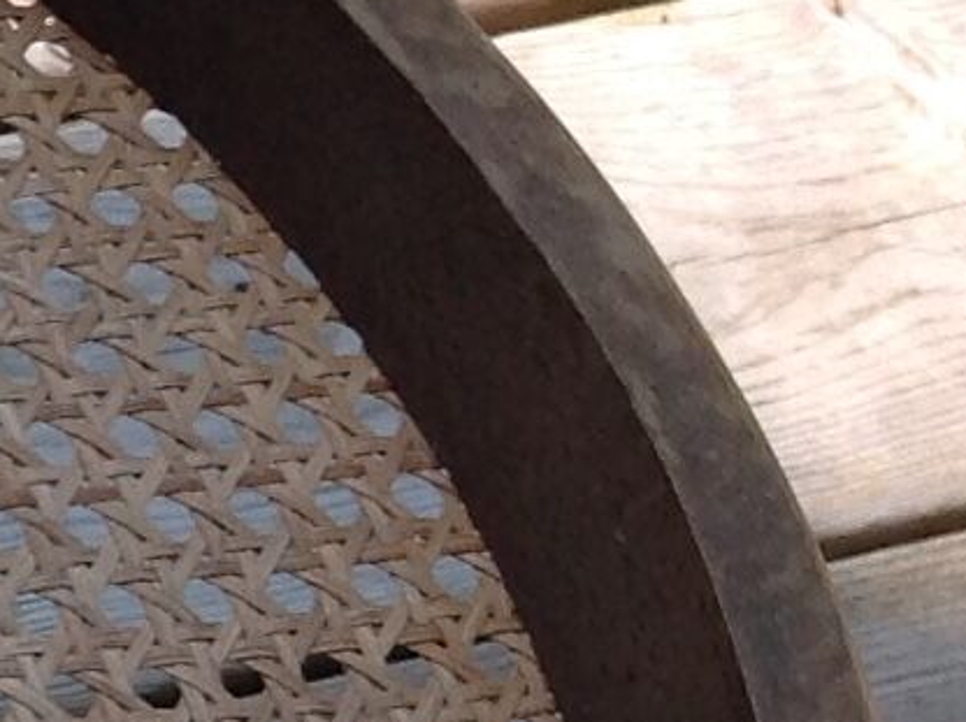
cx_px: -1860
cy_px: 850
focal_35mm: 218
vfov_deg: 6.8
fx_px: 6077
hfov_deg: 7.9
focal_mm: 4.28
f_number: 2.4
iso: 50
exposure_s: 1/864
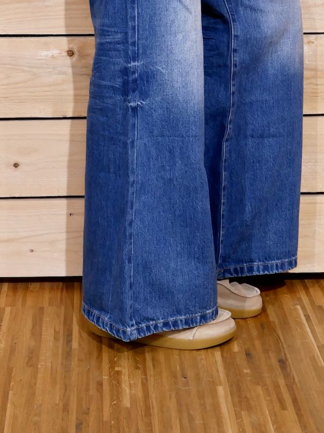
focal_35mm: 101
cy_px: 87
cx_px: 139
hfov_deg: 14.6
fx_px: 1260
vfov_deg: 19.3
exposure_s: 1/60
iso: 500
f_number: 4.5
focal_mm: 25
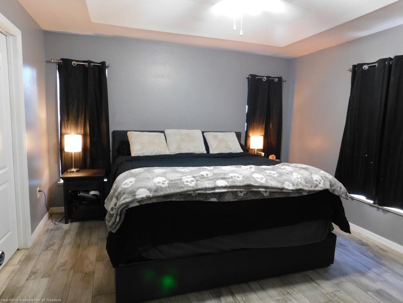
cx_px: 202
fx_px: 268
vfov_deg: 58.9
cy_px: 152
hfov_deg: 73.9
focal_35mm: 23
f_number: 3
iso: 400
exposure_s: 1/20
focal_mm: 4
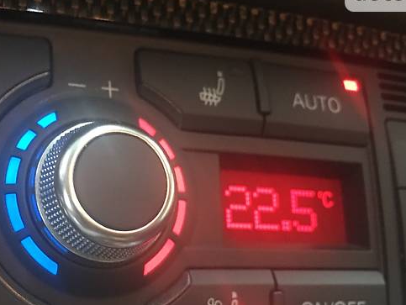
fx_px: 563
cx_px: 142
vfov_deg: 29.9
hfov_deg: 39.3
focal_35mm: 48
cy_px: 218
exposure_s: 1/4
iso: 100
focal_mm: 4.2
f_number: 2.2
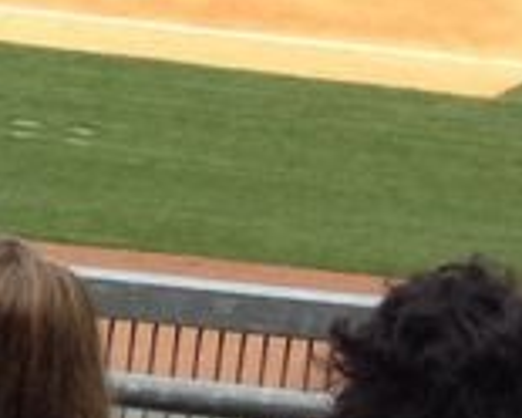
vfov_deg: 6.8
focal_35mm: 226
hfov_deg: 7.6
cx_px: -977
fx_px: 3492
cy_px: 145
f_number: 2.4
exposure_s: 1/415
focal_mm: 4.28
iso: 50
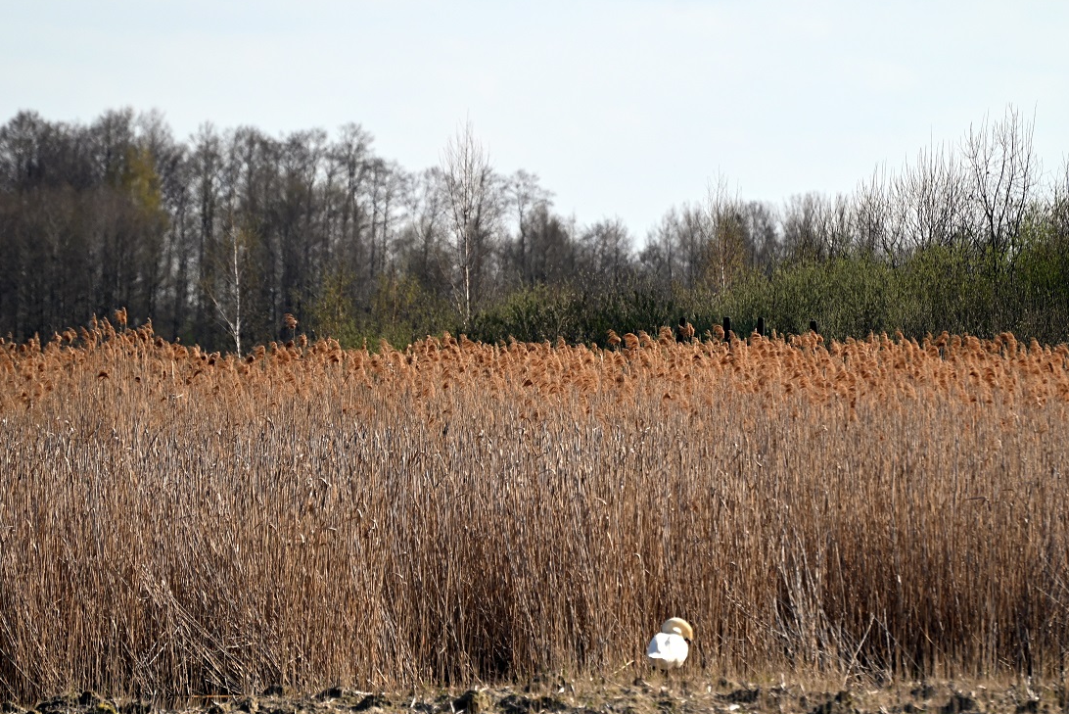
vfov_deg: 3.3
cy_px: 476
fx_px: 12238
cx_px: 638
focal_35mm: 412
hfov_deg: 5.0
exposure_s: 1/1000
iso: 220
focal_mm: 300
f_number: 5.6
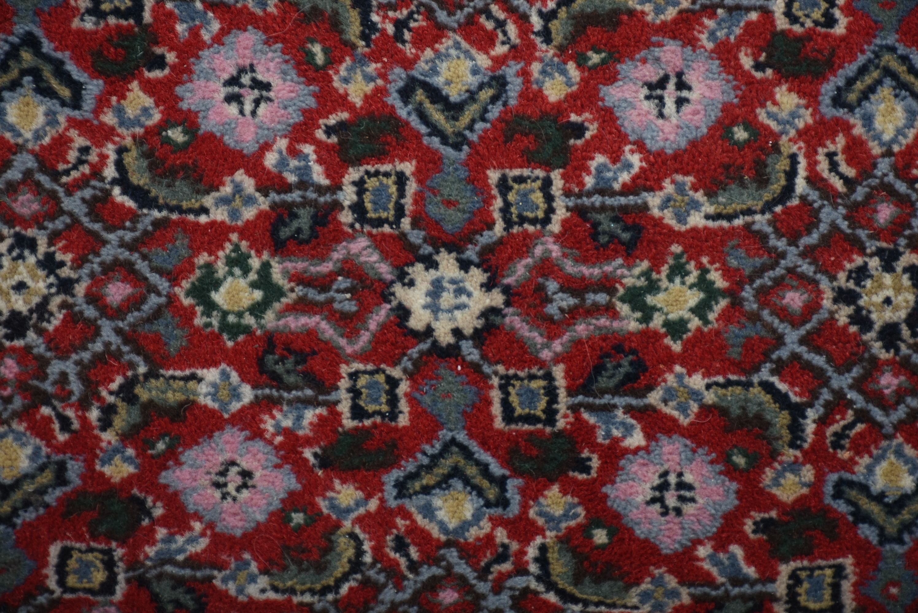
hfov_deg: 14.4
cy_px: 306
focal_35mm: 142
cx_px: 459
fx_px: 3636
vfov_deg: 9.6
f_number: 8
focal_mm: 95
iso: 200
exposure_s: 1/200
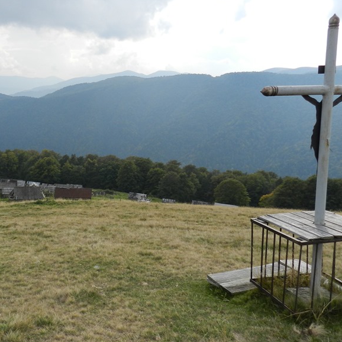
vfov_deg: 46.0
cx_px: 93
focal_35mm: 36
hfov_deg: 44.8
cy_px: 176
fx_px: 402
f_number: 3.4
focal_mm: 4
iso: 160
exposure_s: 1/800
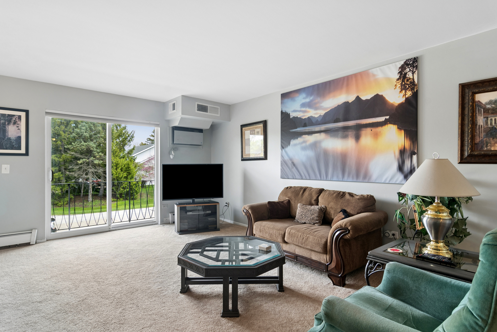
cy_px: 166
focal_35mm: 18
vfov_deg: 67.4
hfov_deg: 90.0
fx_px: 248
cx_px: 248
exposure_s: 1/8
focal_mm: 12
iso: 200
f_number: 8
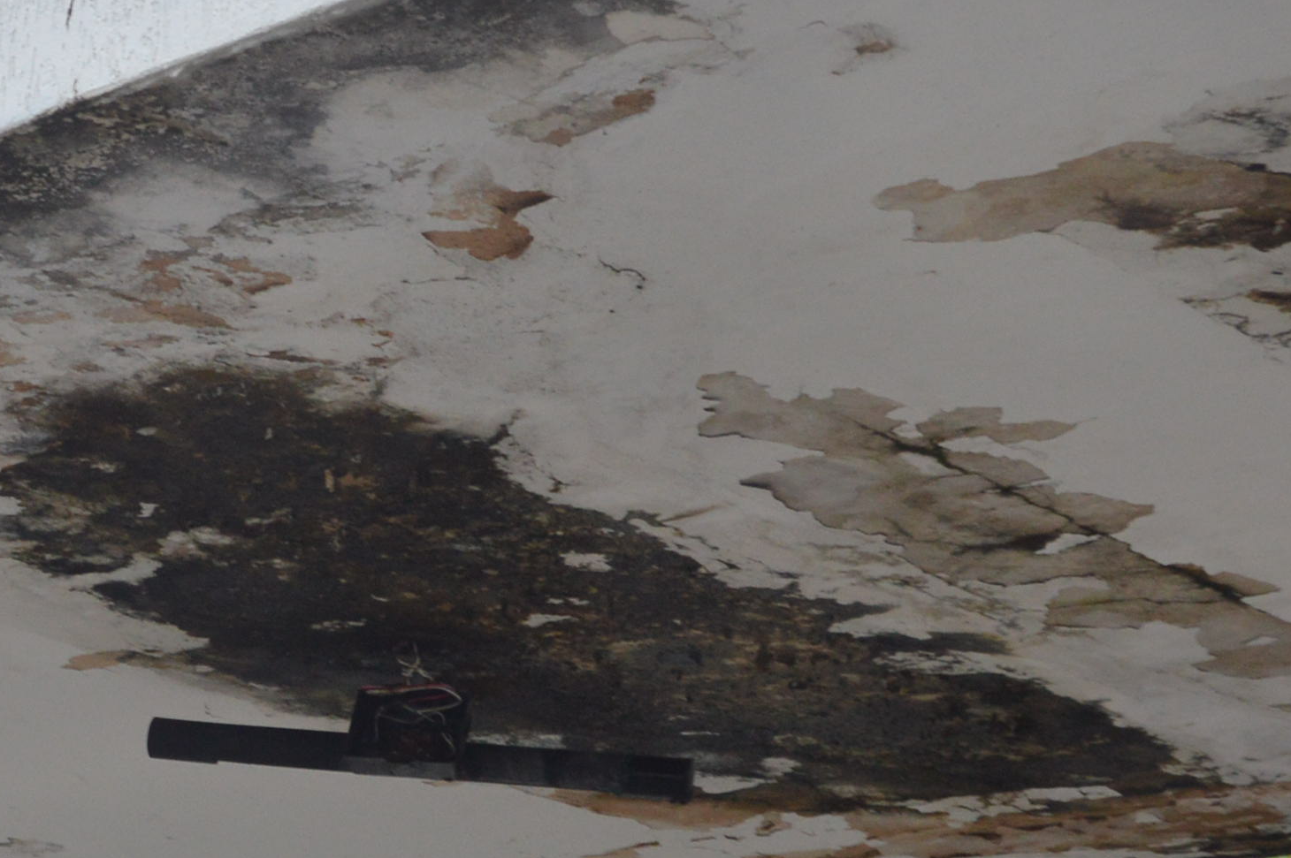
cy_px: 497
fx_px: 3655
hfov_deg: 19.6
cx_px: 120
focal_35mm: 102
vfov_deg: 13.4
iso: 400
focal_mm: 22
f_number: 8
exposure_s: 1/125
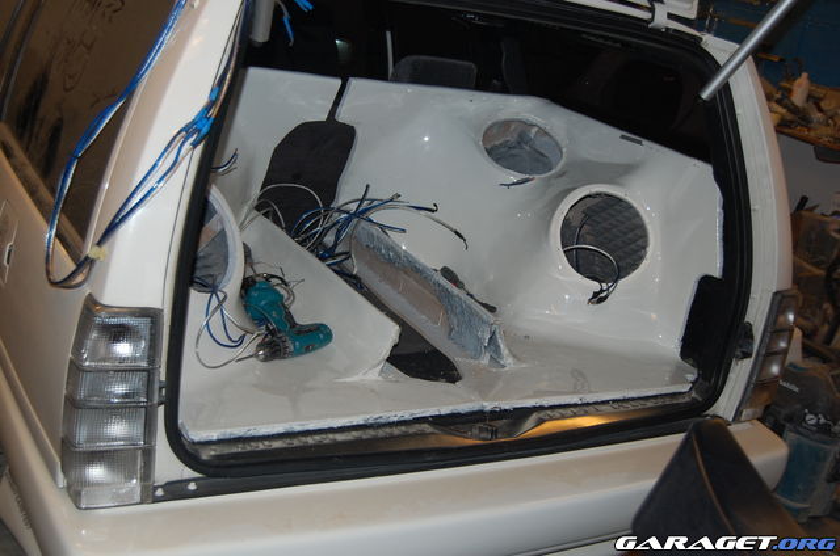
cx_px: 420
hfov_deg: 49.6
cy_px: 278
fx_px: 908
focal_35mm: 39
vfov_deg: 34.1
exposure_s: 1/60
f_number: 4.2
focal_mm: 26
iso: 400
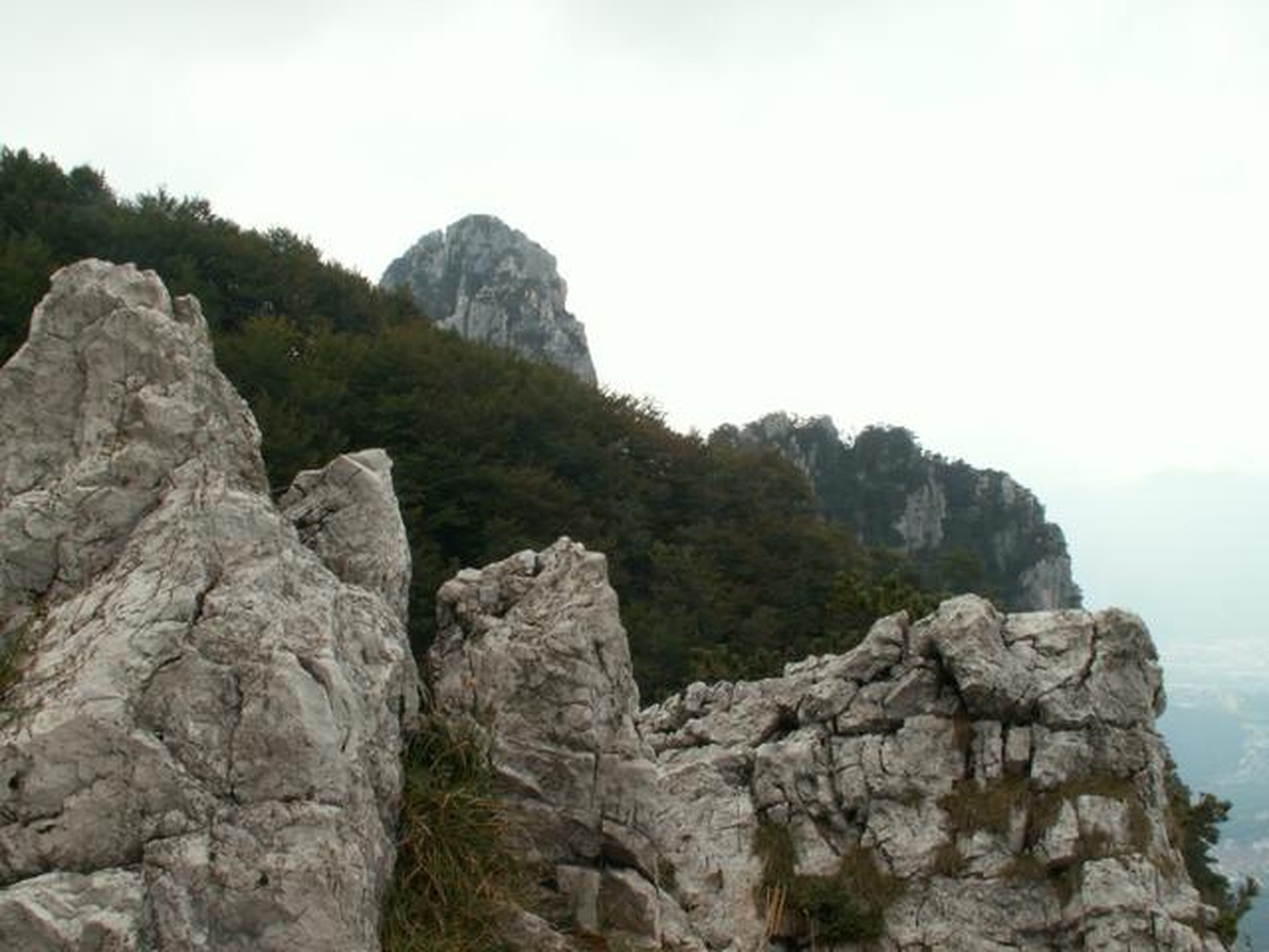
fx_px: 1283
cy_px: 476
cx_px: 634
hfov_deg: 52.6
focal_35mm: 35
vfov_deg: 40.7
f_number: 8
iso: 50
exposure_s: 1/60
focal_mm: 5.86
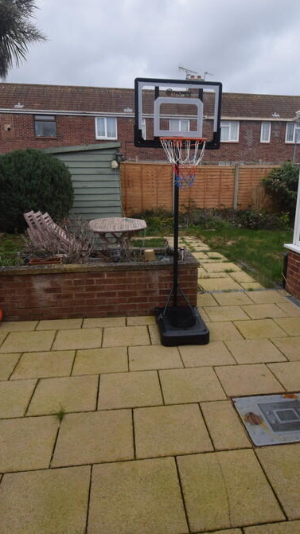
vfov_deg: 76.3
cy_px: 269
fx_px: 340
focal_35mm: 24
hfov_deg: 47.5
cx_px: 171
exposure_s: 1/250
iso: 400
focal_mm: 10
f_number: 8
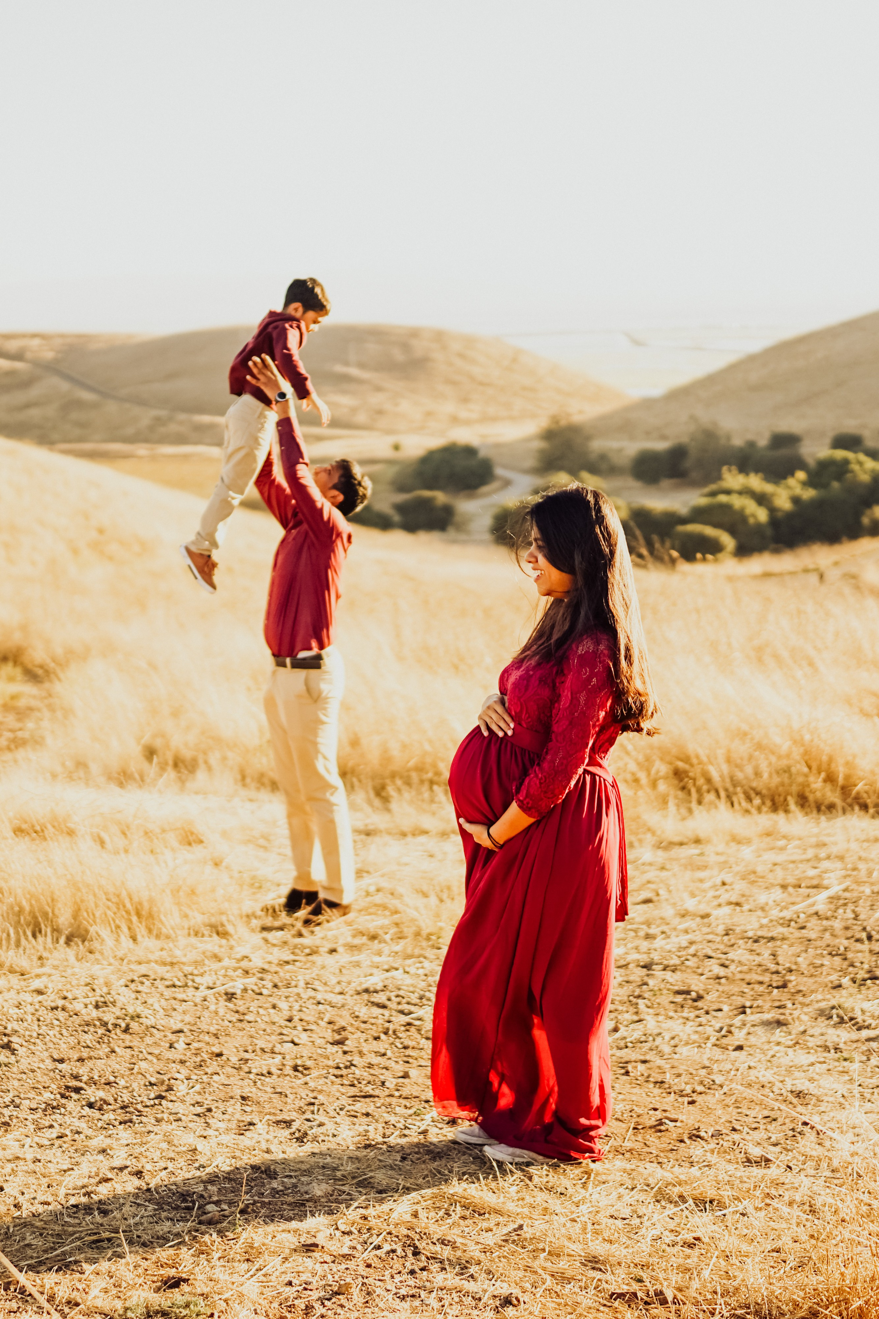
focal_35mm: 35
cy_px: 660
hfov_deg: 37.9
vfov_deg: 54.4
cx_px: 440
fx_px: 1282
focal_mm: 35
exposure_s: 1/2000
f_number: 1.4
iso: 100
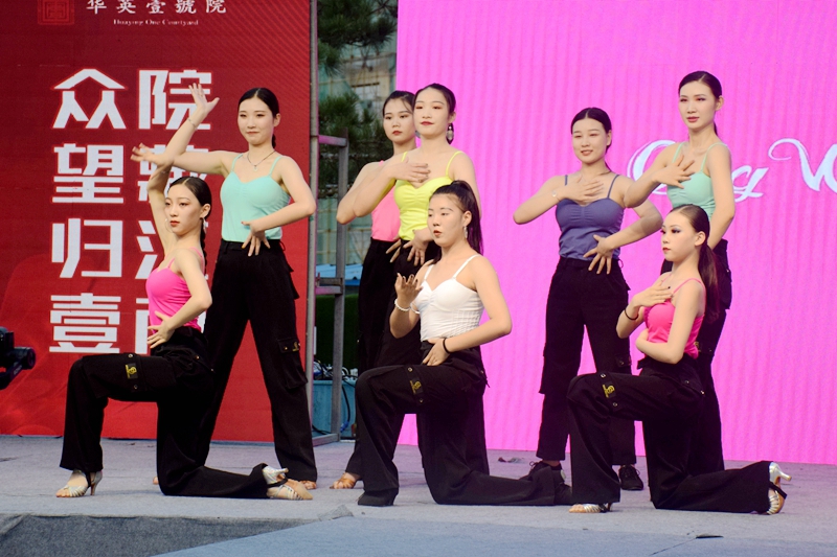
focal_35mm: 84
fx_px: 1952
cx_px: 418
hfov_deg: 24.2
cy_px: 278
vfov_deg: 16.3
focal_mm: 56
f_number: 4.8
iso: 500
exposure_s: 1/250
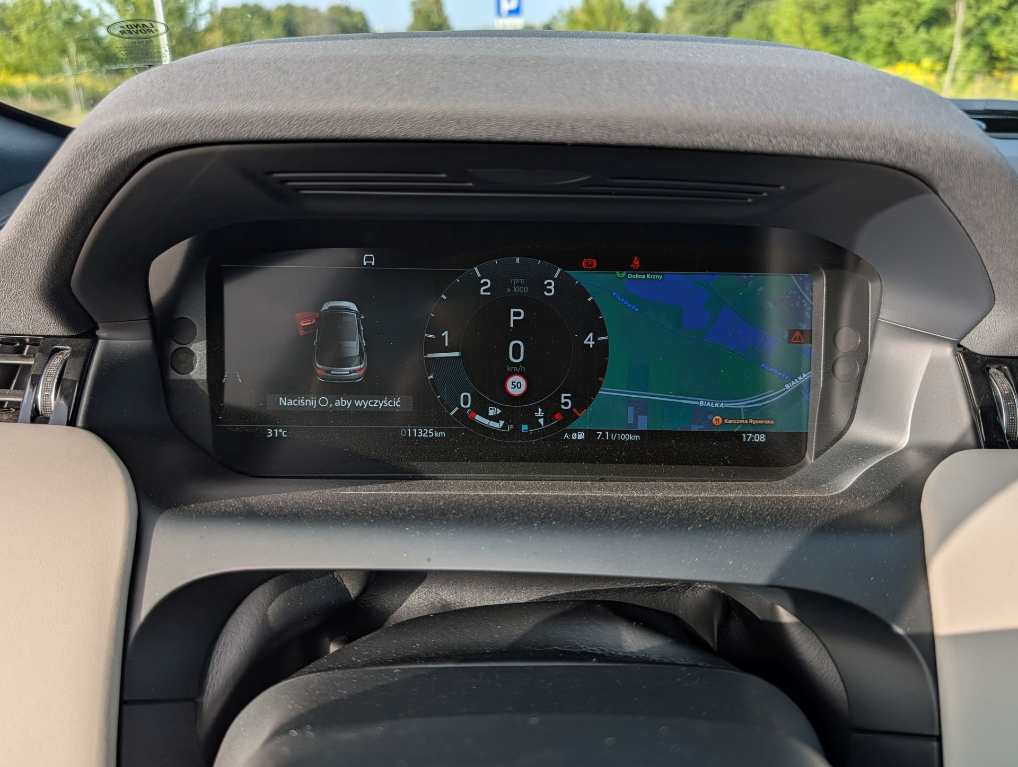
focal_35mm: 25
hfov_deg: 69.3
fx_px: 736
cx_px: 507
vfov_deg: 55.0
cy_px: 396
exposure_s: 1/593
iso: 17
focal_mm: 6.9
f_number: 1.68
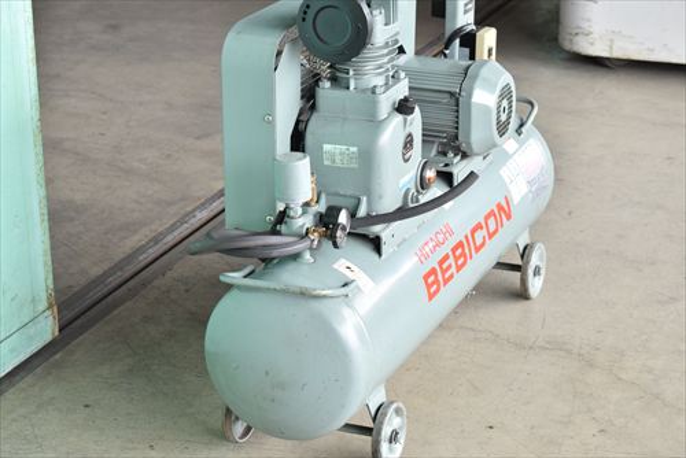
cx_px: 343
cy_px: 229
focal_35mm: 82
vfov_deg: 16.6
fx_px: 1573
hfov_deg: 24.6
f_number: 6.3
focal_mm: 55
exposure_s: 1/125
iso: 1250
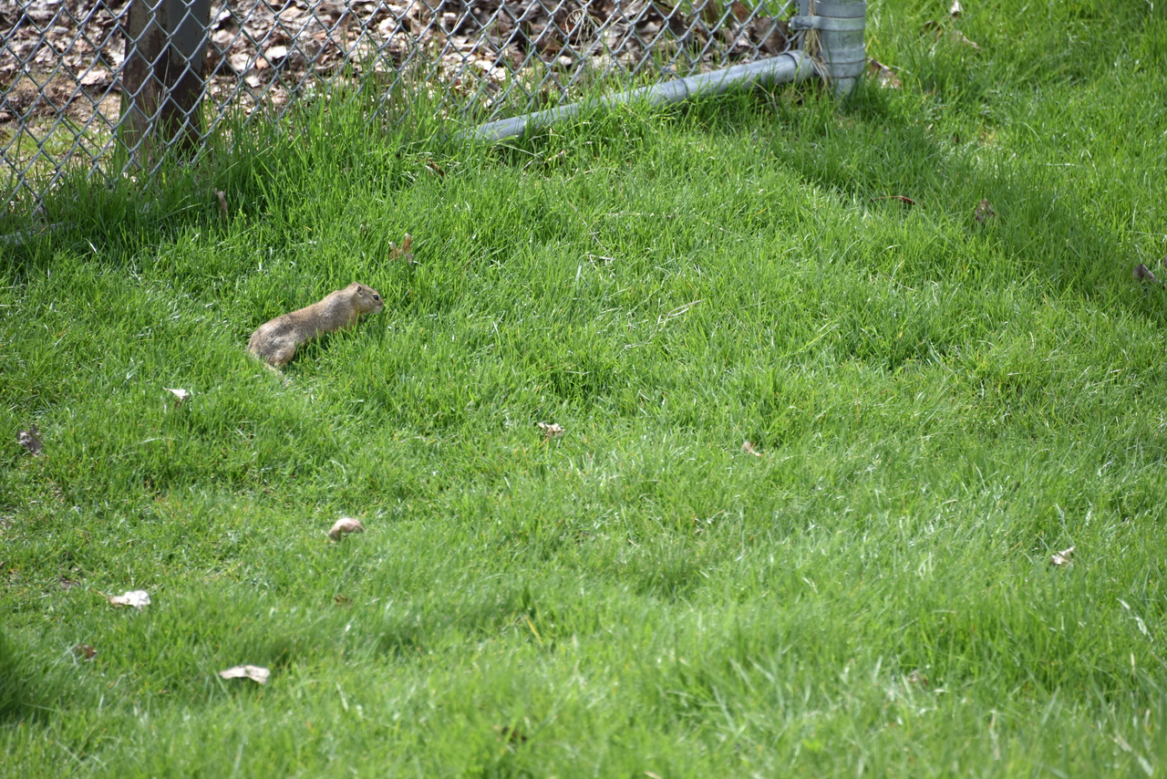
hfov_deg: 6.9
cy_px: 390
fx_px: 9727
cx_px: 584
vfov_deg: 4.6
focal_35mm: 300
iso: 250
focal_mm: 300
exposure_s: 1/640
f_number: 5.6
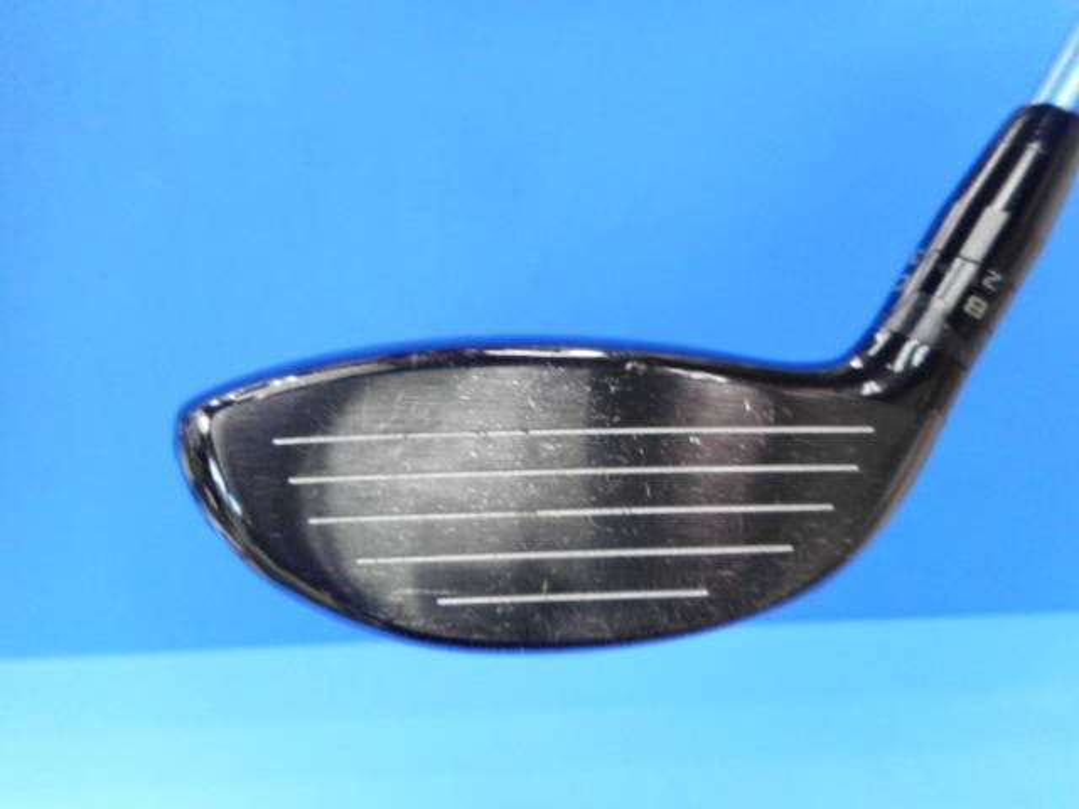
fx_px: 779
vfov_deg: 54.9
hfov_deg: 69.4
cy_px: 404
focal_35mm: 25
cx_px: 540
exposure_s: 1/30
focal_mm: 4.5
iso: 250
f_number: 3.7
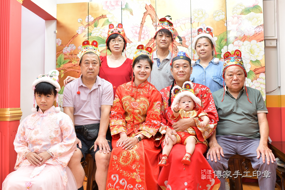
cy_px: 95
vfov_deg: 37.9
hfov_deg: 54.4
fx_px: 277
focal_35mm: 35
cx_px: 142
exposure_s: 1/200
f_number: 4.5
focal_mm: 35
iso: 1000
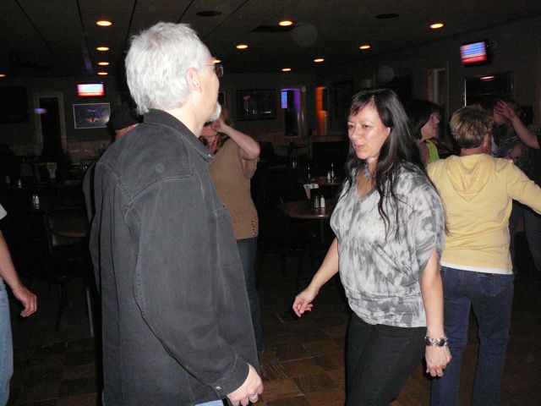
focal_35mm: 35
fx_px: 547
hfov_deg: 52.6
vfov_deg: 40.7
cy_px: 203
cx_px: 270
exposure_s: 1/30
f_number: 2.8
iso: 400
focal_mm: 5.2
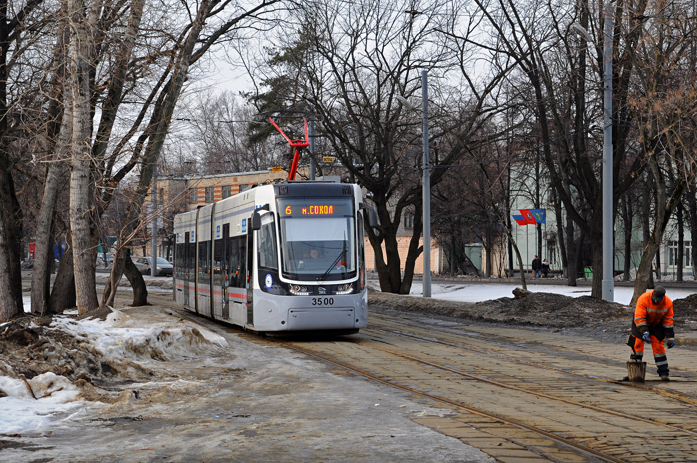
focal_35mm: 75
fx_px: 1450
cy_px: 232
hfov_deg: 27.0
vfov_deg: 18.1
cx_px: 348
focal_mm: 50
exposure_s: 1/320
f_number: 9
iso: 400
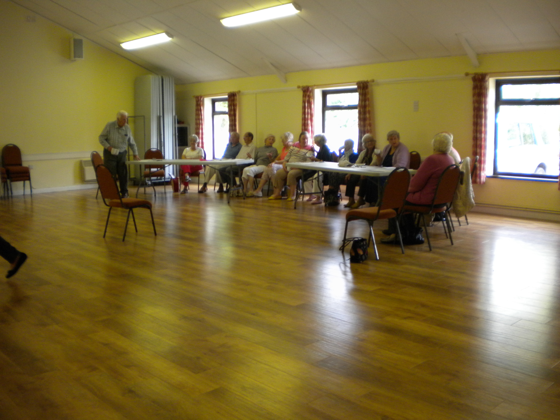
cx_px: 280
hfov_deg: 52.6
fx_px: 566
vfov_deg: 40.7
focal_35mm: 35
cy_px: 210
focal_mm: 6.3
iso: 261
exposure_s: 1/62.4
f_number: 3.1
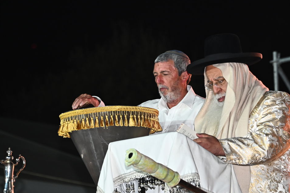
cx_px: 174
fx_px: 1788
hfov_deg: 9.3
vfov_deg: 6.2
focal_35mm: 222
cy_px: 97
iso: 1600
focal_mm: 150
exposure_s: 1/100
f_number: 5.6
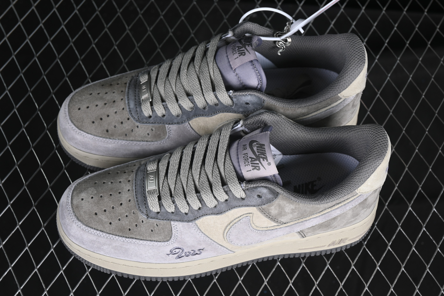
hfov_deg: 27.0
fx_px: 925
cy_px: 148
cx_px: 222
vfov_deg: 18.2
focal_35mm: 75
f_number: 7.1
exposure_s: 1/60
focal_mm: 50
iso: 160
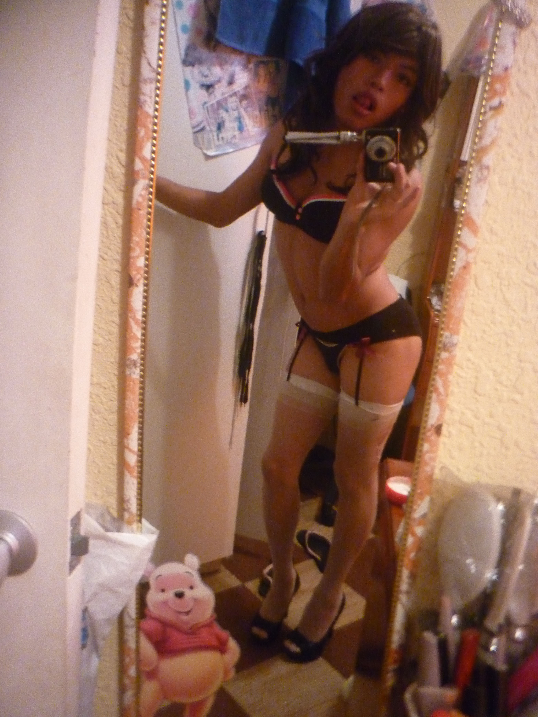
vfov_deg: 55.4
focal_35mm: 33
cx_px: 269
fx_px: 684
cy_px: 358
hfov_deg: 42.9
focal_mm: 5.5
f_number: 2.8
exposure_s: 1/30
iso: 800
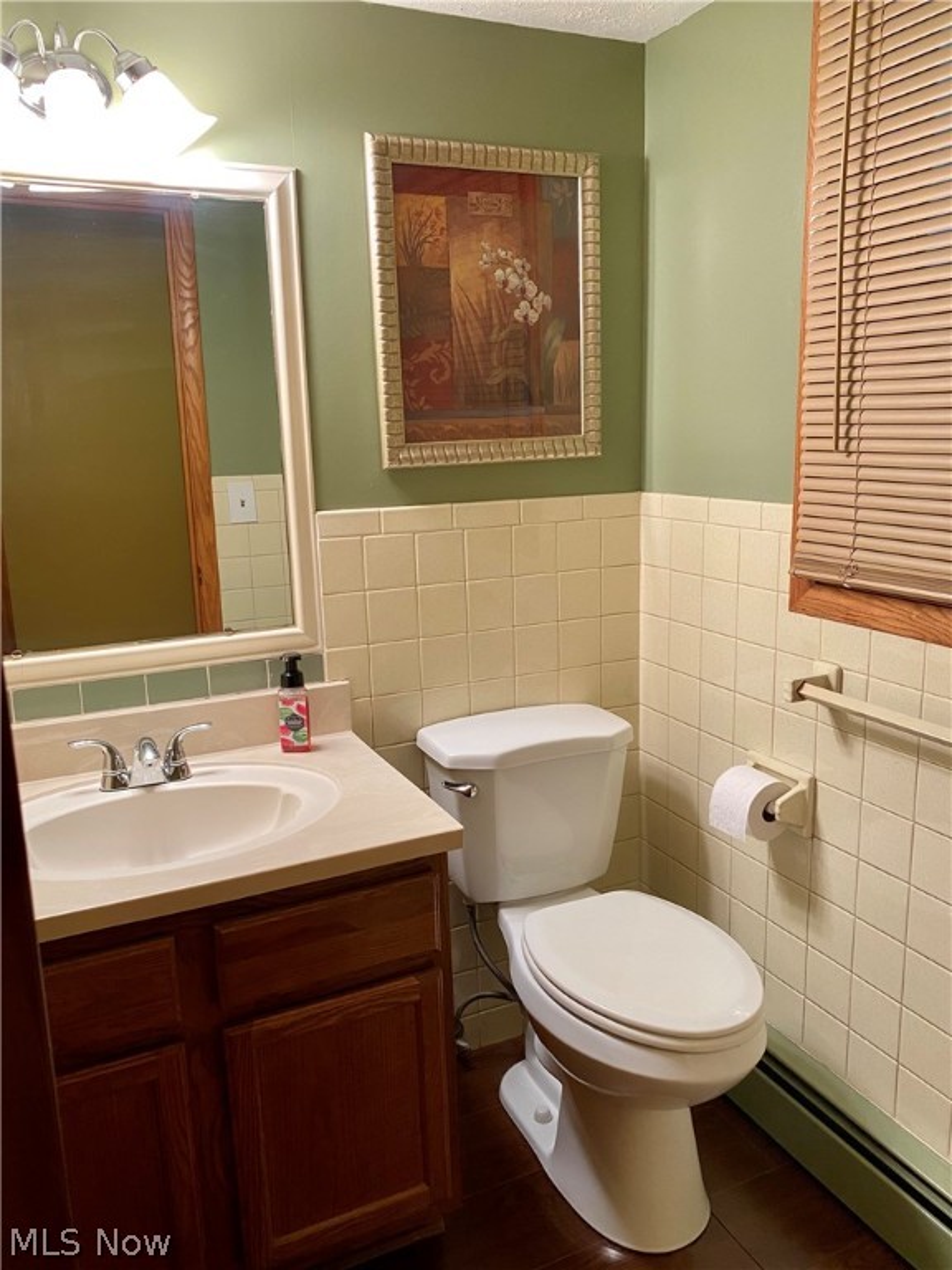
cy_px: 635
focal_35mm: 26
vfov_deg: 67.3
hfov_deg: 53.1
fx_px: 953
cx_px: 476
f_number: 1.8
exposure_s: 1/60
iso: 200
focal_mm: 4.25
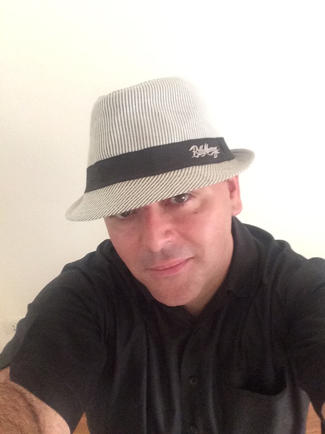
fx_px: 388
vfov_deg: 58.4
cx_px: 162
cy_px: 217
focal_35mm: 31
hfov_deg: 45.4
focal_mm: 2.15
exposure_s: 1/33
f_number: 2.4
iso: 500
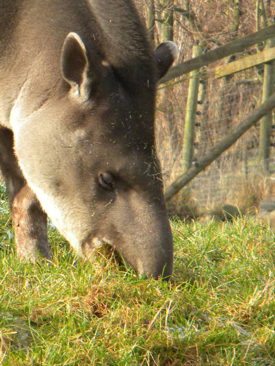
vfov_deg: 5.7
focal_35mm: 347
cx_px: -13
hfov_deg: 4.3
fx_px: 3676
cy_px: 141
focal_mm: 33.1
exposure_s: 1/500
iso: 356
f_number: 5.2
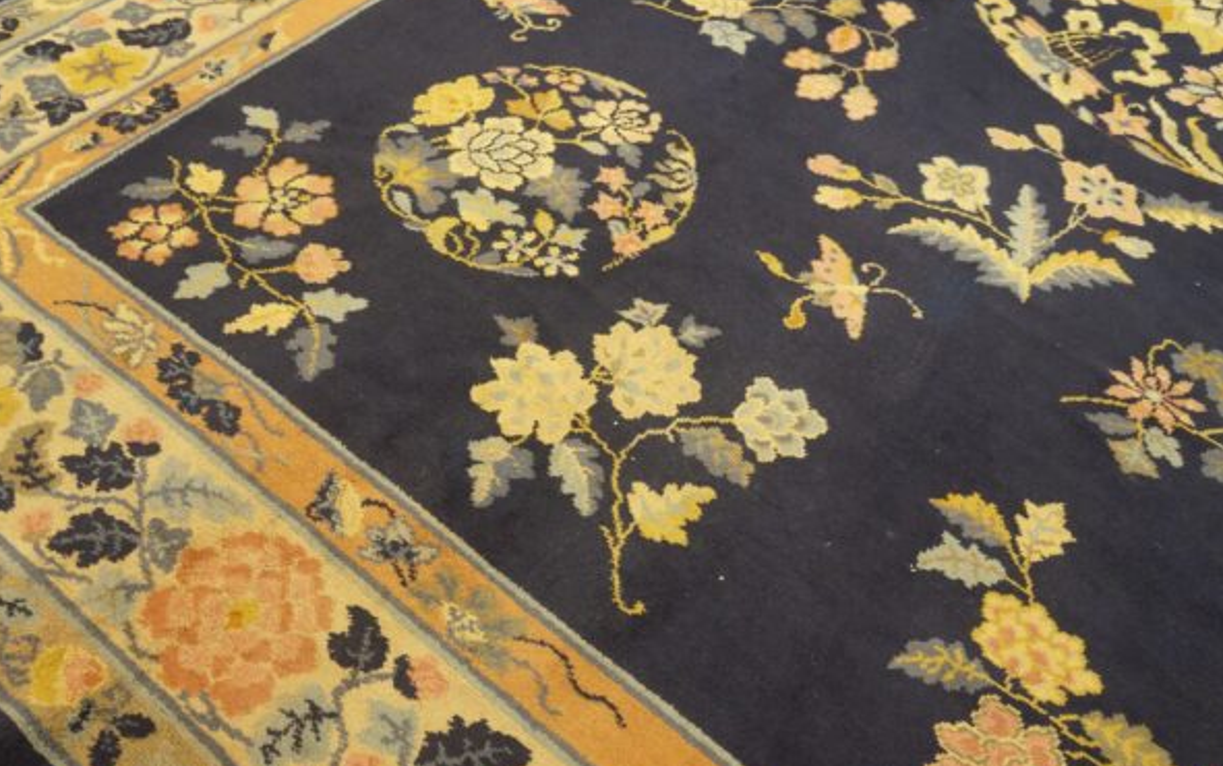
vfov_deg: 40.6
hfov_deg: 61.2
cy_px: 382
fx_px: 1034
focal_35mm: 31
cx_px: 604
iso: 1600
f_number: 4
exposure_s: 1/60
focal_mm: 20
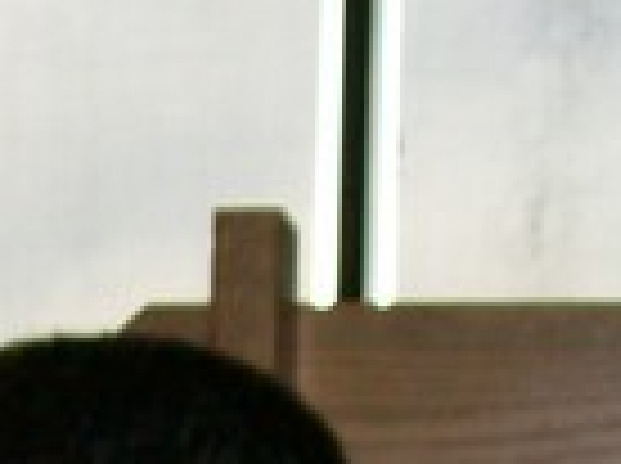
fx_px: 2991
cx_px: -333
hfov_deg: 11.3
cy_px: 1002
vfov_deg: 8.3
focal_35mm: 167
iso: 80
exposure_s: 1/64
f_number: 2.7
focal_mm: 6
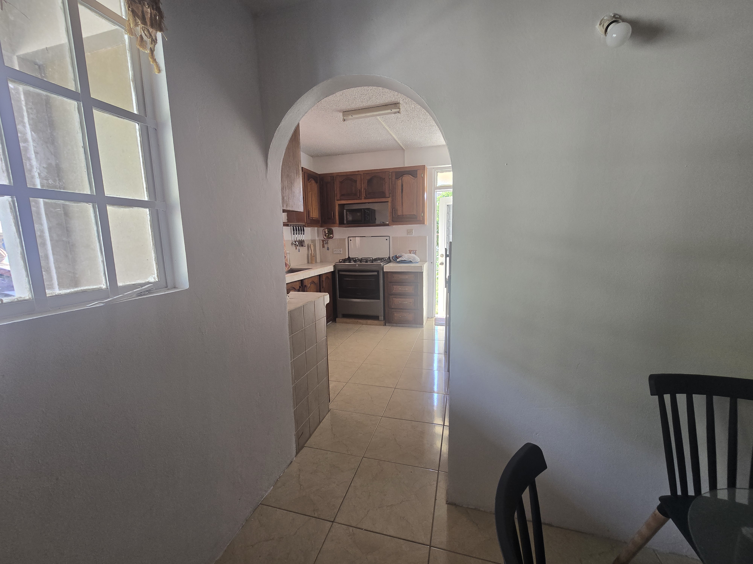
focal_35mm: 13
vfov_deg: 89.9
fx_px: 283
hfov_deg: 106.2
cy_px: 282
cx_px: 376
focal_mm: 2.2
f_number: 2.2
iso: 80
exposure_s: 1/50
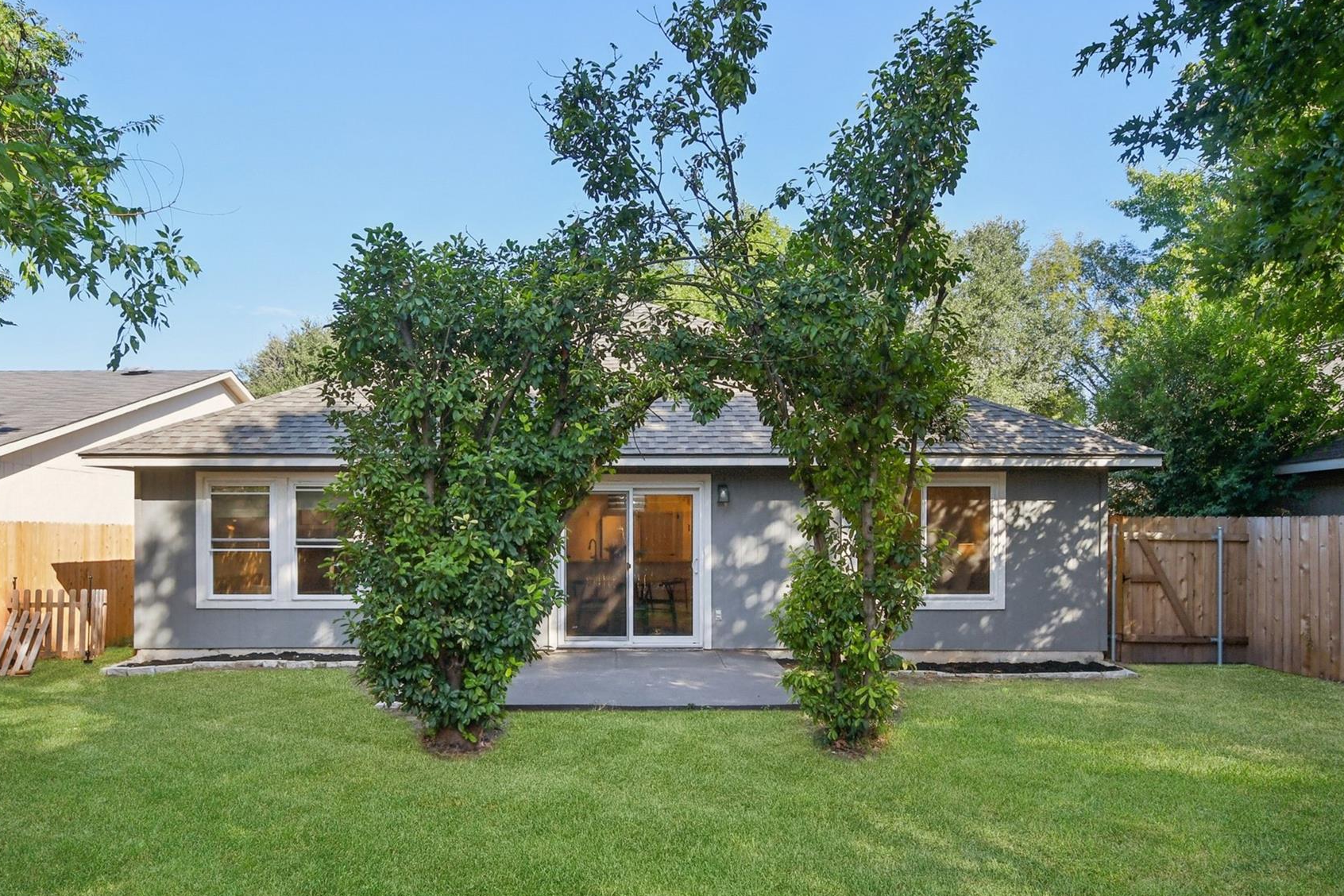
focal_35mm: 24
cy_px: 508
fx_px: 881
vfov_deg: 53.7
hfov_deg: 74.6
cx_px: 627
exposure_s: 1/320
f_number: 8
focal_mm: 13
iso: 400
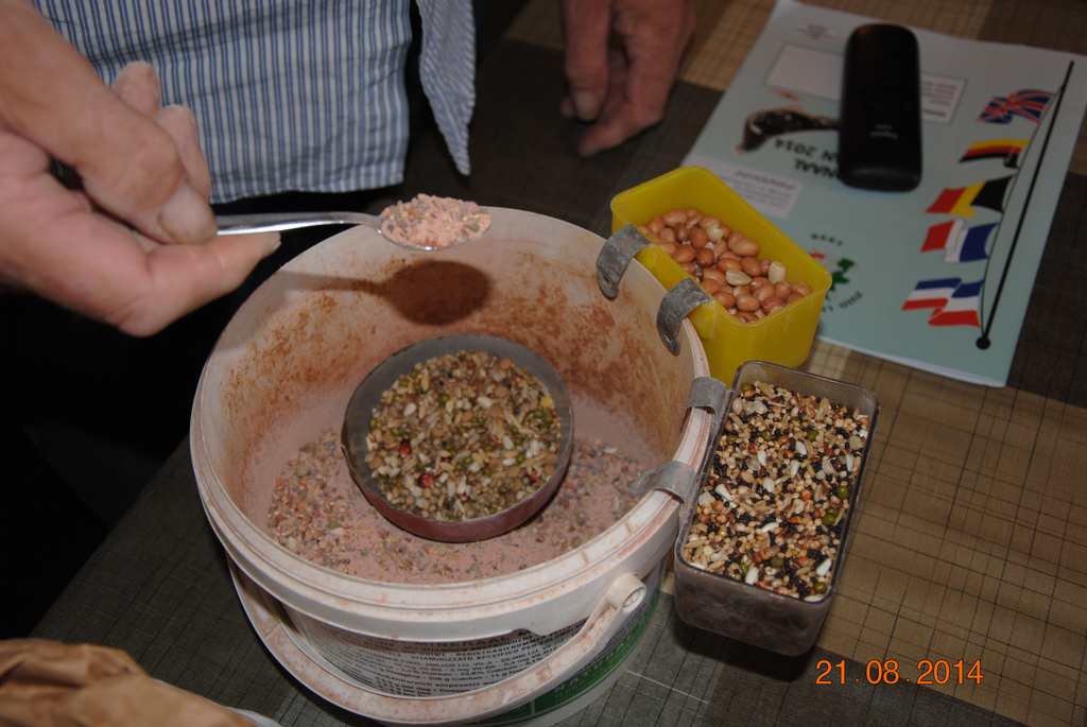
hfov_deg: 46.4
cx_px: 544
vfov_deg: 32.0
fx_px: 1269
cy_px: 364
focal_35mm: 42
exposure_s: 1/60
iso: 200
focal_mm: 28
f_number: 4
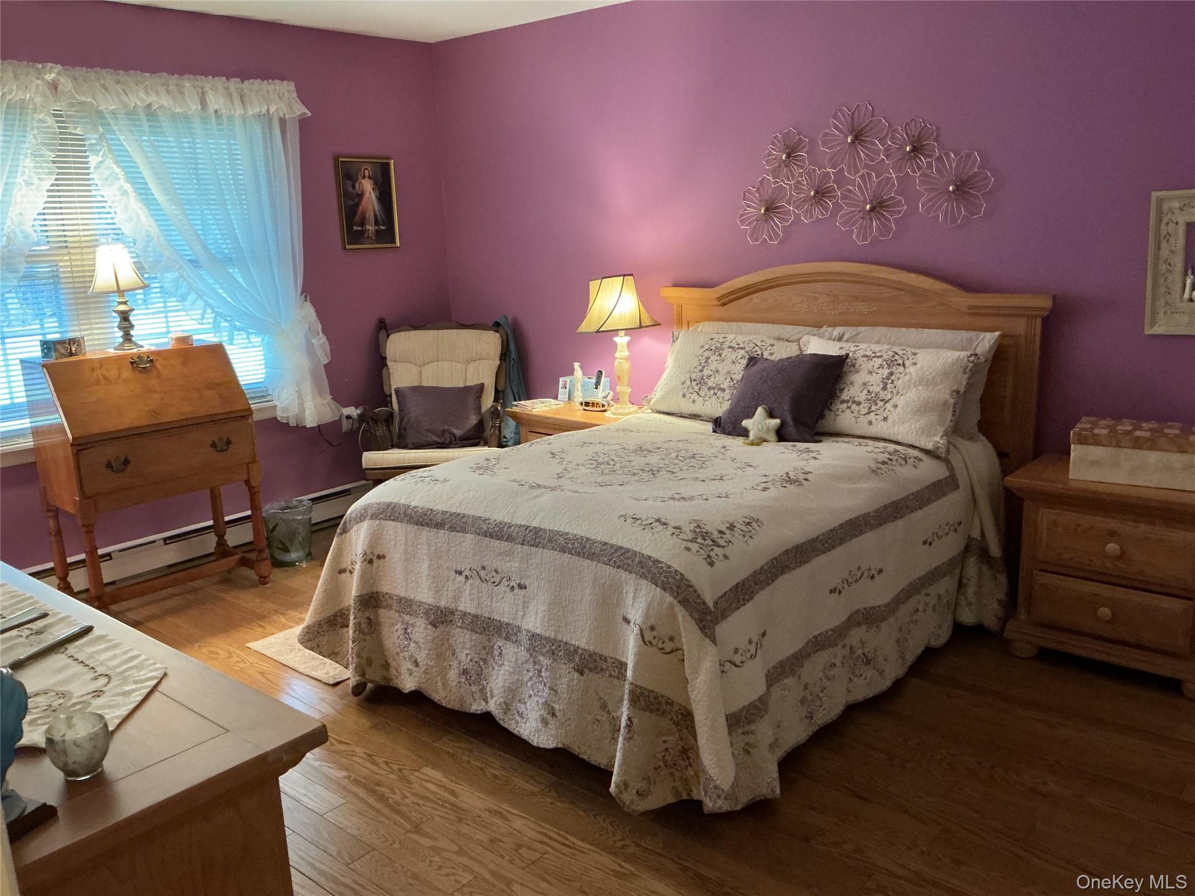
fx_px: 1001
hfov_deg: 61.7
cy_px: 448
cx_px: 598
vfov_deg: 48.2
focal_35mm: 29
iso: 320
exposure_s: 1/30
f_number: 1.8
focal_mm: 3
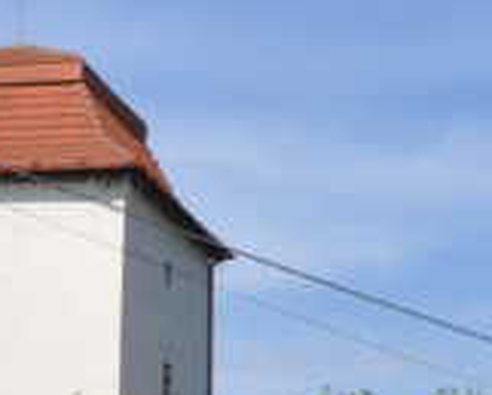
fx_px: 1836
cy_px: 568
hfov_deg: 15.2
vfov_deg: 11.8
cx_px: 403
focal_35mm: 126
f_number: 10
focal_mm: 18
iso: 200
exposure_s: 1/400
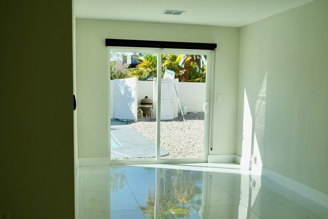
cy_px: 139
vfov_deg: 31.7
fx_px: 383
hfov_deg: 46.4
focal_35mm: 42
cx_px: 172
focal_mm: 28
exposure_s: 1/320
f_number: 4.5
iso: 100
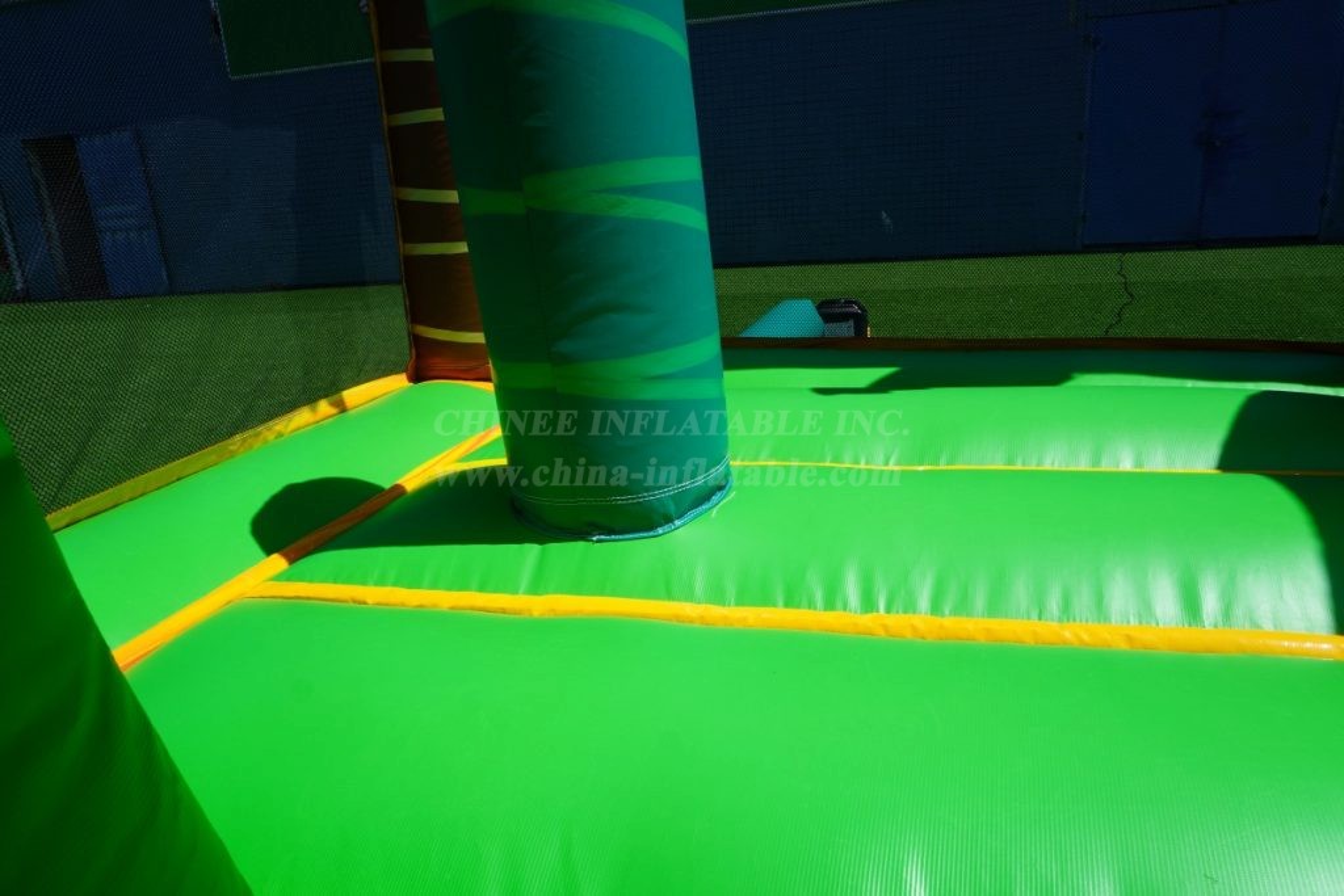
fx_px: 896
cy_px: 448
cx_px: 672
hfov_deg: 73.7
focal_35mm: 24
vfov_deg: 53.1
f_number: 10
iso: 100
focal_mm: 16
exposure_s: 1/250
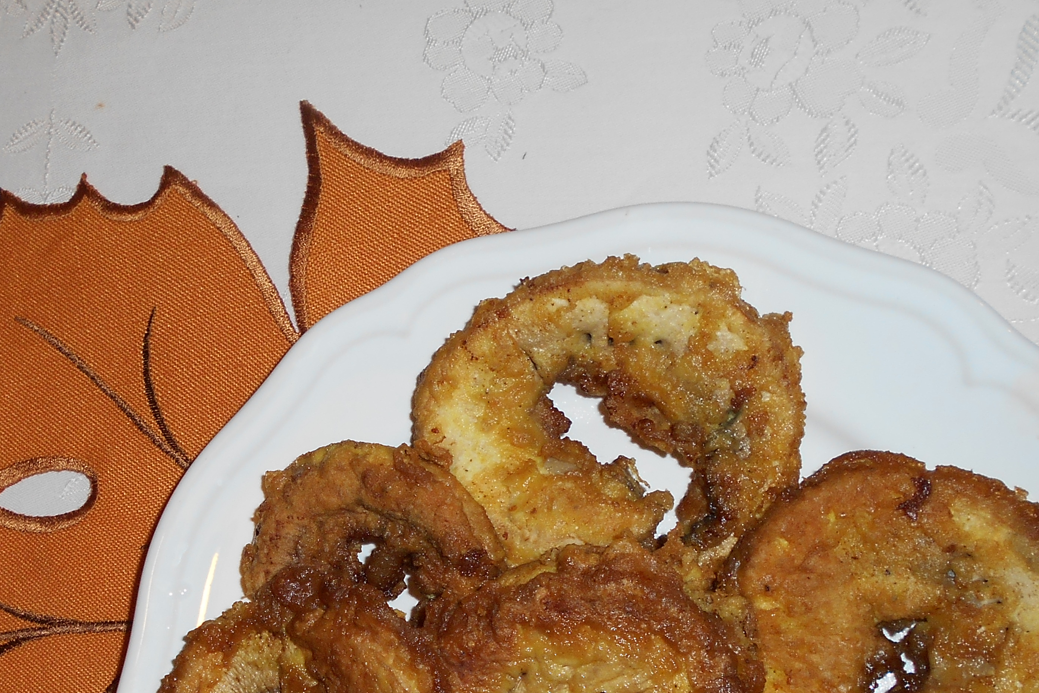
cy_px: 703
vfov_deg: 25.6
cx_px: 306
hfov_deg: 38.9
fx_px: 1443
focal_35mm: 50
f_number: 3.2
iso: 80
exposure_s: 1/25
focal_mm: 4.6
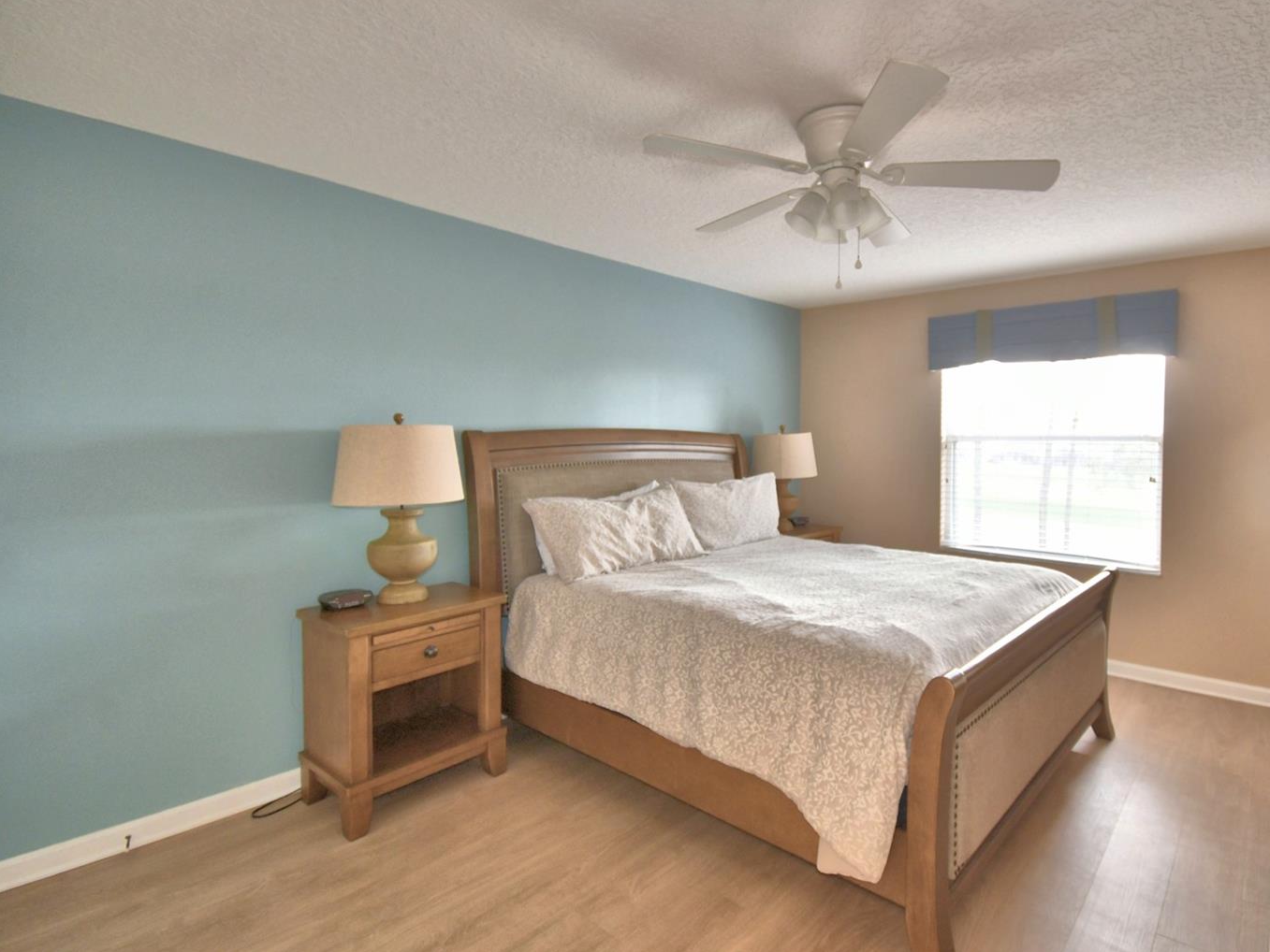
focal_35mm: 17
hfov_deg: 90.4
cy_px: 459
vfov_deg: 74.7
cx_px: 731
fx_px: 624
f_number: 4.5
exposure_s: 1/30
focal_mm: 10
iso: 250
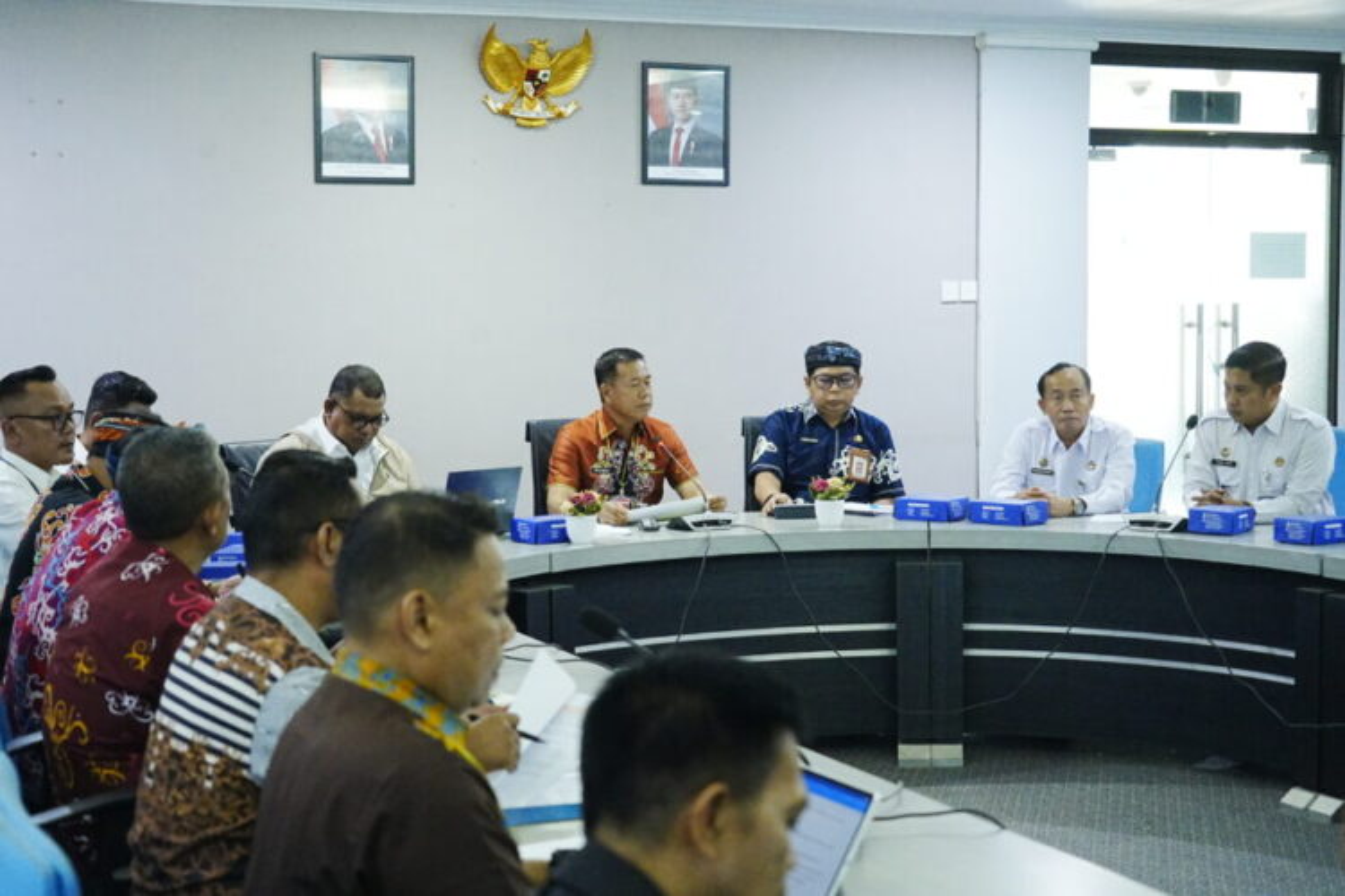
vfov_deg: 23.4
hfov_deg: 34.5
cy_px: 448
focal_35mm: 58
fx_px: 2167
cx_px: 672
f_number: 5
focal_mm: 58
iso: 12800
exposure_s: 1/100
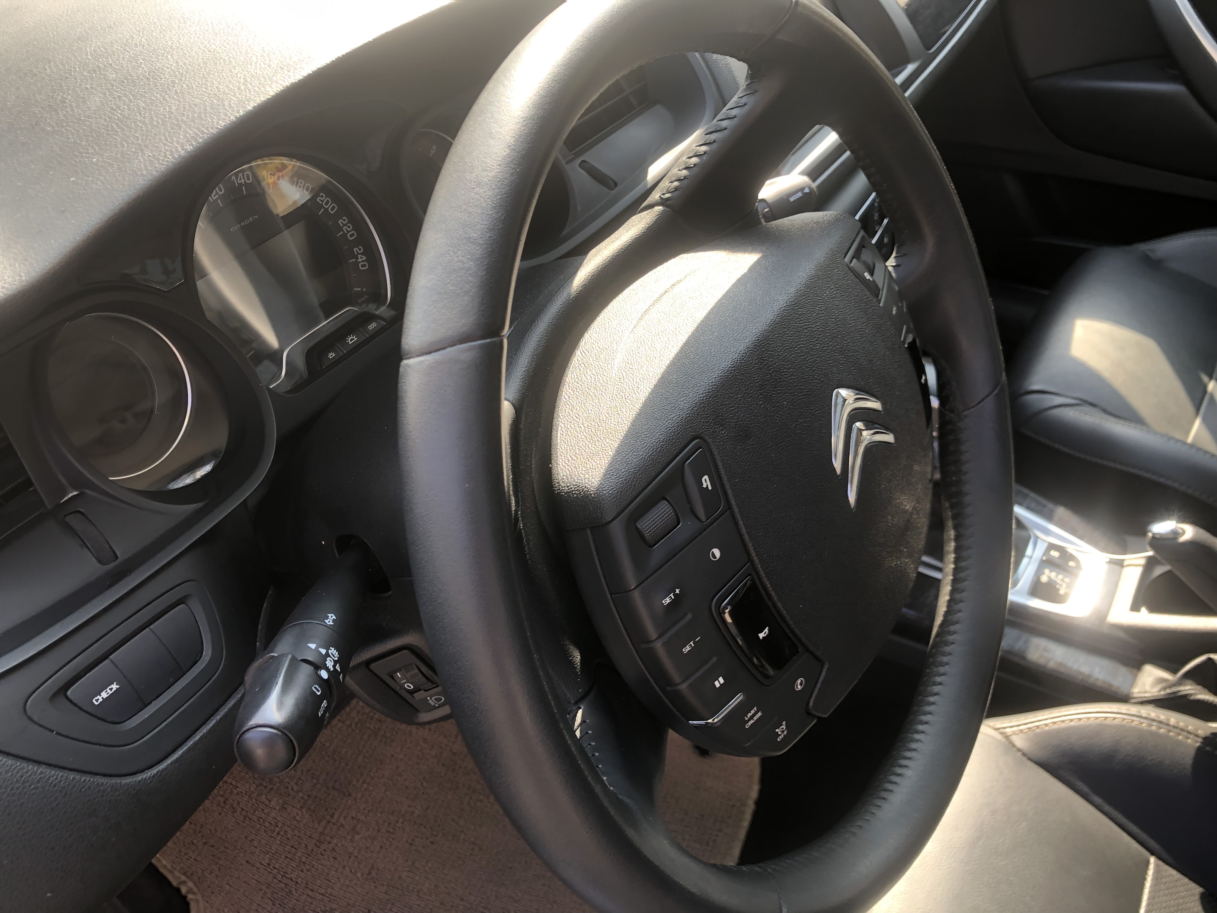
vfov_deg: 49.7
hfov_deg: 63.4
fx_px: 984
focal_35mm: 28
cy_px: 456
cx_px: 608
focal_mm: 4
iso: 40
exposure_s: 1/120
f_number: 1.8
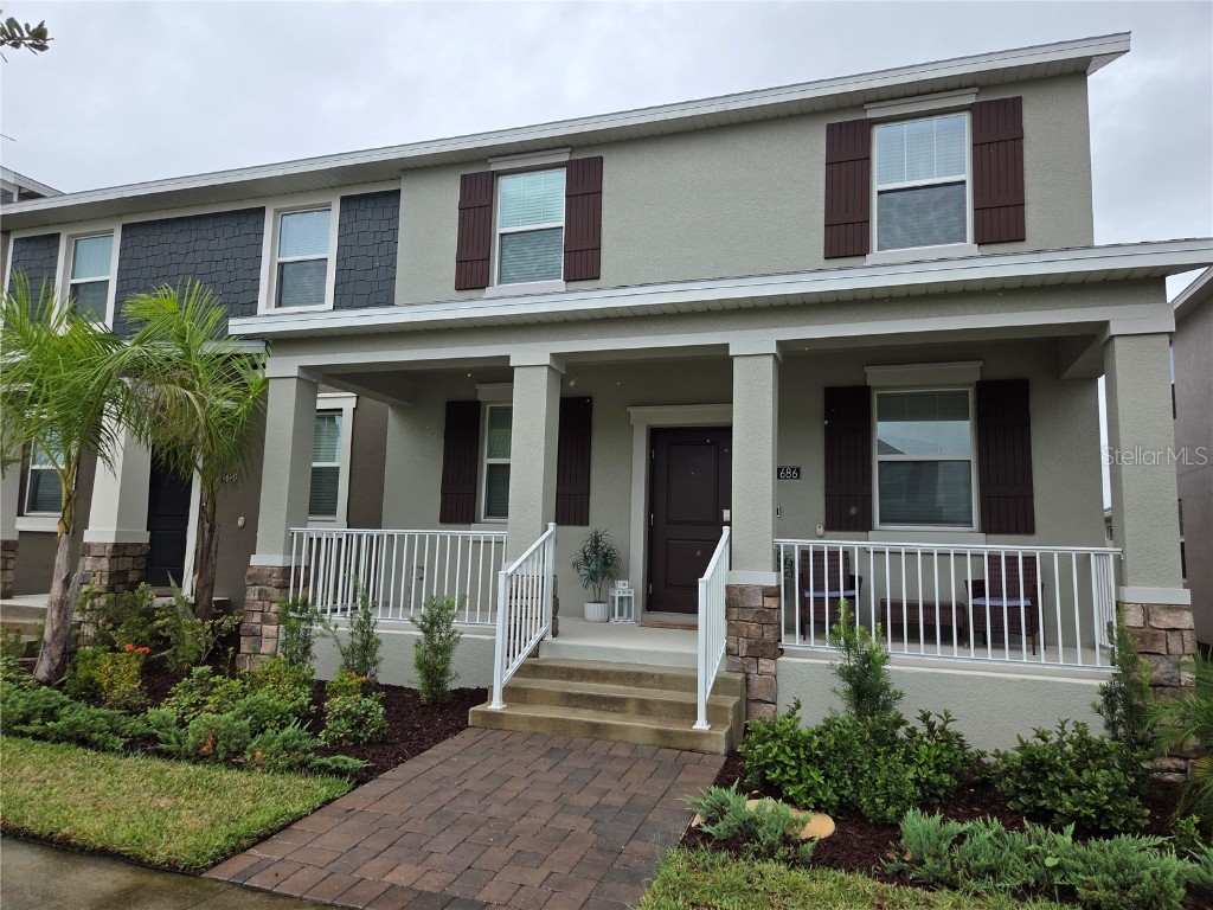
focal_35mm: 23
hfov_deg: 73.9
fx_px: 806
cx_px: 606
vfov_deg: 58.9
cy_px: 455
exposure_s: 1/2551
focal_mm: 5.4
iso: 80
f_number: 1.8
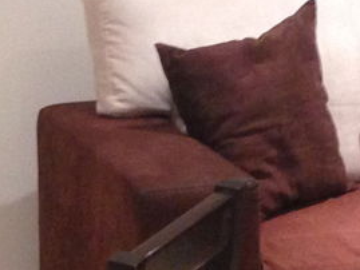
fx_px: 2039
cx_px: 149
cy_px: 91
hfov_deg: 10.1
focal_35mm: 196
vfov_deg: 7.6
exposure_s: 1/20
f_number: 2.4
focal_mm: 4.12
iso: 250
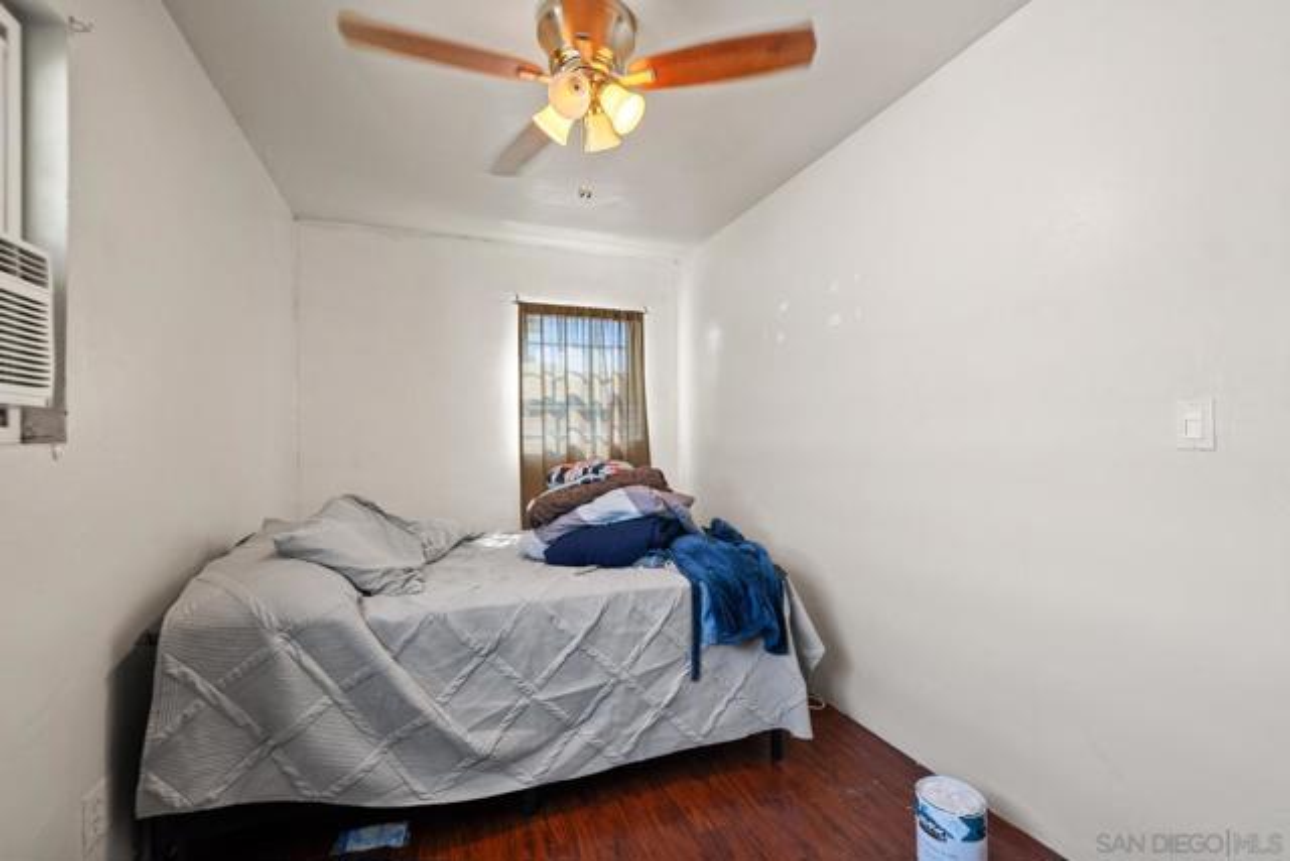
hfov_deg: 104.2
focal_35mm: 14
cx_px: 645
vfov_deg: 81.2
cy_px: 430
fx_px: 502
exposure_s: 1/1.25
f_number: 6.3
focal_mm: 14
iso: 250
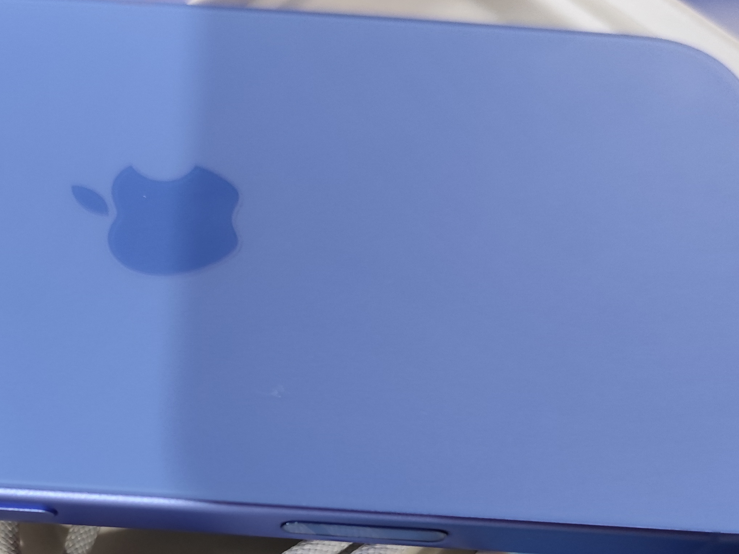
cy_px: 483
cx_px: 148
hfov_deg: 39.6
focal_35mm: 46
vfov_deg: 30.3
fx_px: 982
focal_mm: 6.14
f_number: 1.65
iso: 1000
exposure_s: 1/33.3
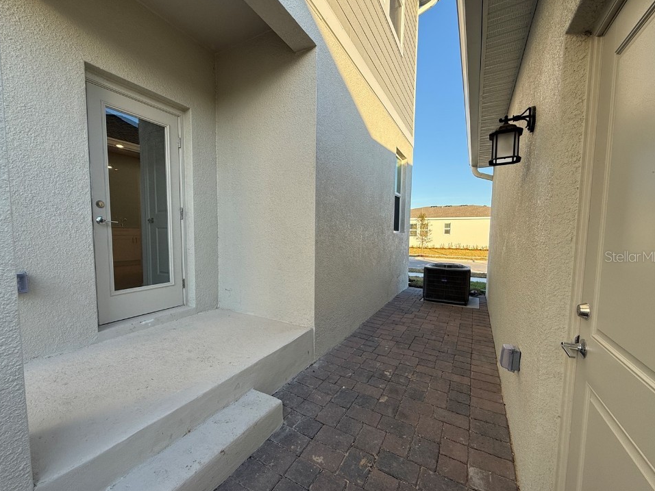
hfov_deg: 98.1
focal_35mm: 15
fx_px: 284
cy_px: 256
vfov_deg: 81.7
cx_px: 319
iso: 64
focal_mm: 2.22
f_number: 2.2
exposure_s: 1/465
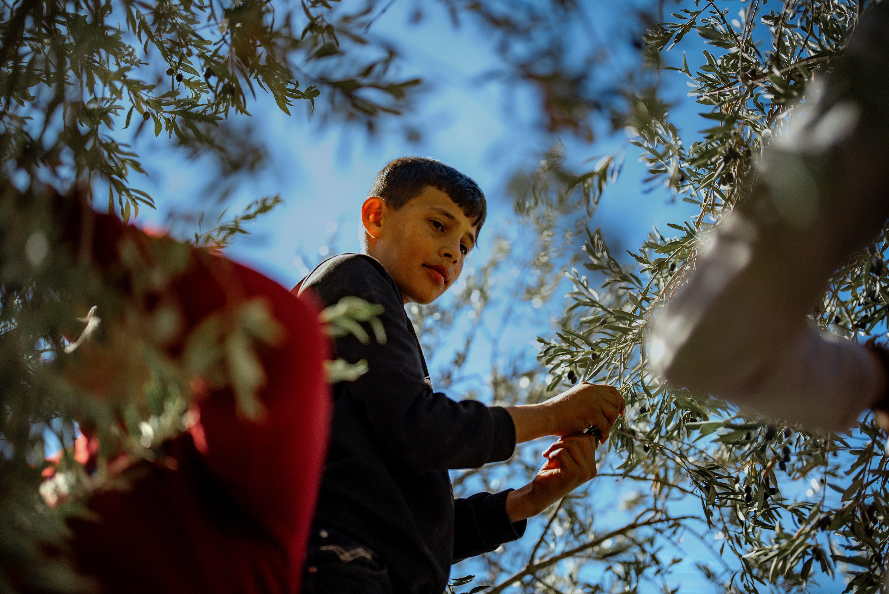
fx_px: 1235
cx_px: 444
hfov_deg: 39.6
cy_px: 297
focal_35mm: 50
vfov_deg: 27.0
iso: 200
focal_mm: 50
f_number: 1.2
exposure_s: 1/200
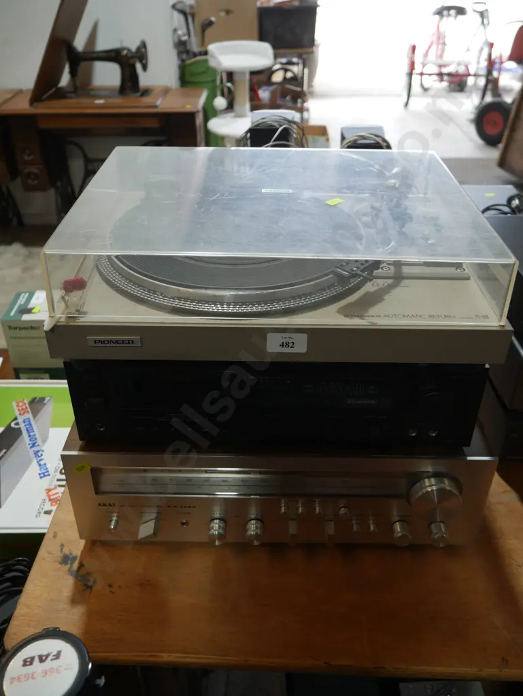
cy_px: 348
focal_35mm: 30
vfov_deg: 59.9
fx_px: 604
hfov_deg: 46.8
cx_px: 262
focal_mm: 15
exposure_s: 1/100
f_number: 3.6
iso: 200
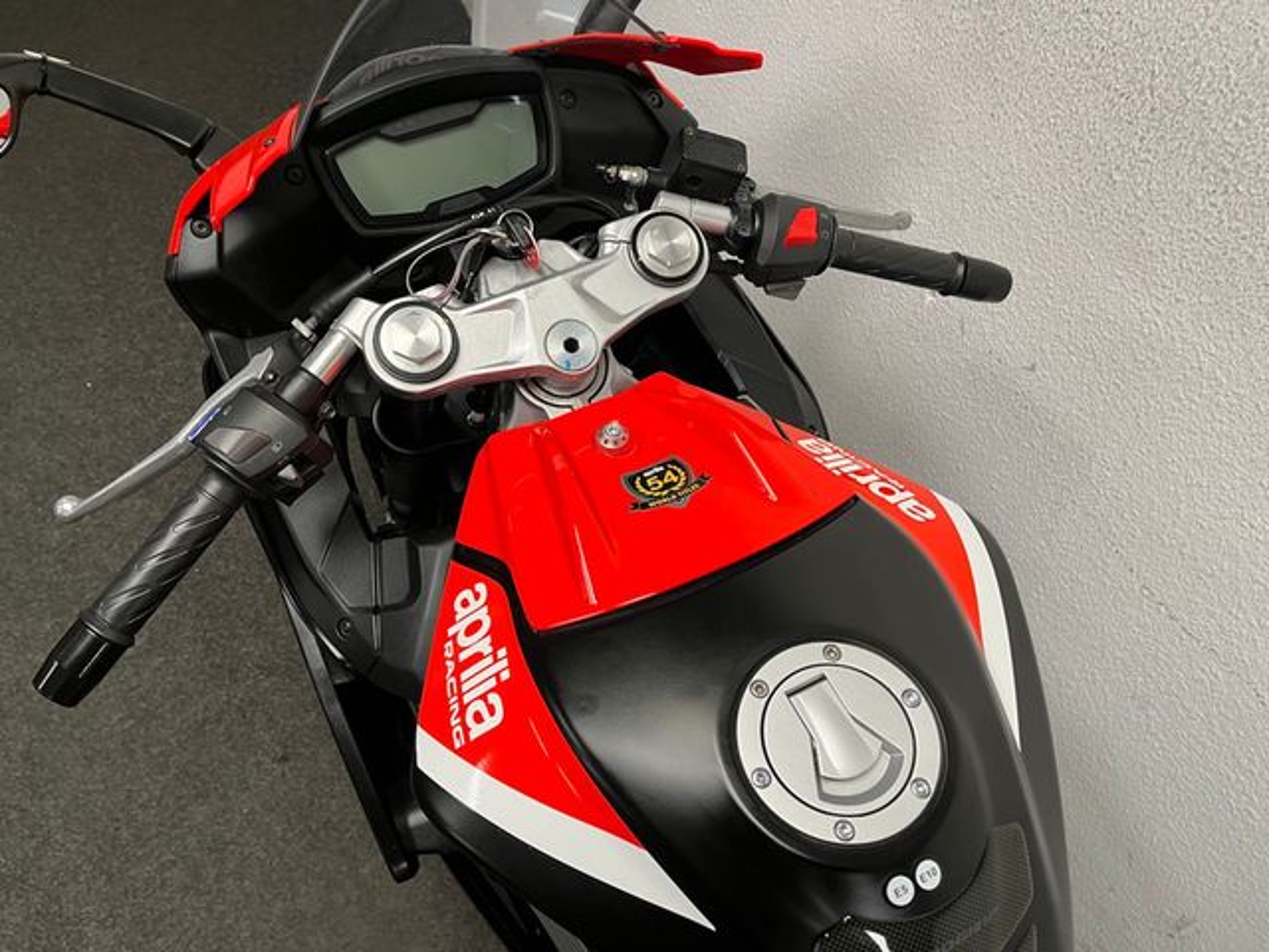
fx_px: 953
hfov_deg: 67.3
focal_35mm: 26
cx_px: 634
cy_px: 476
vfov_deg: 53.1
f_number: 1.6
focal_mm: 5.1
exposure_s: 1/50
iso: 80
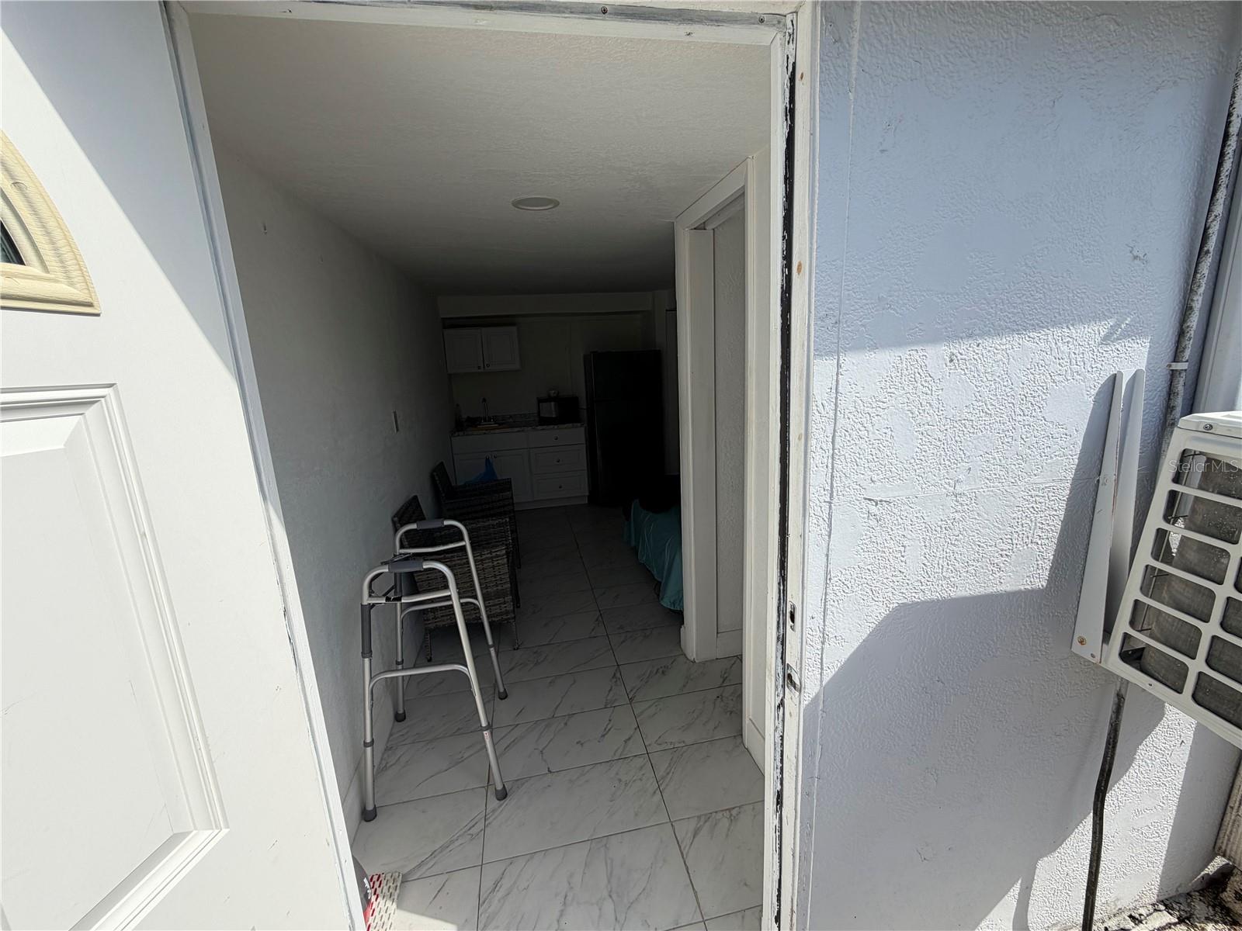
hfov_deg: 102.1
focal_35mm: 14
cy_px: 466
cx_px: 621
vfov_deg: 85.7
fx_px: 502
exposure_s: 1/864
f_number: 2.2
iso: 20
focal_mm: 2.22
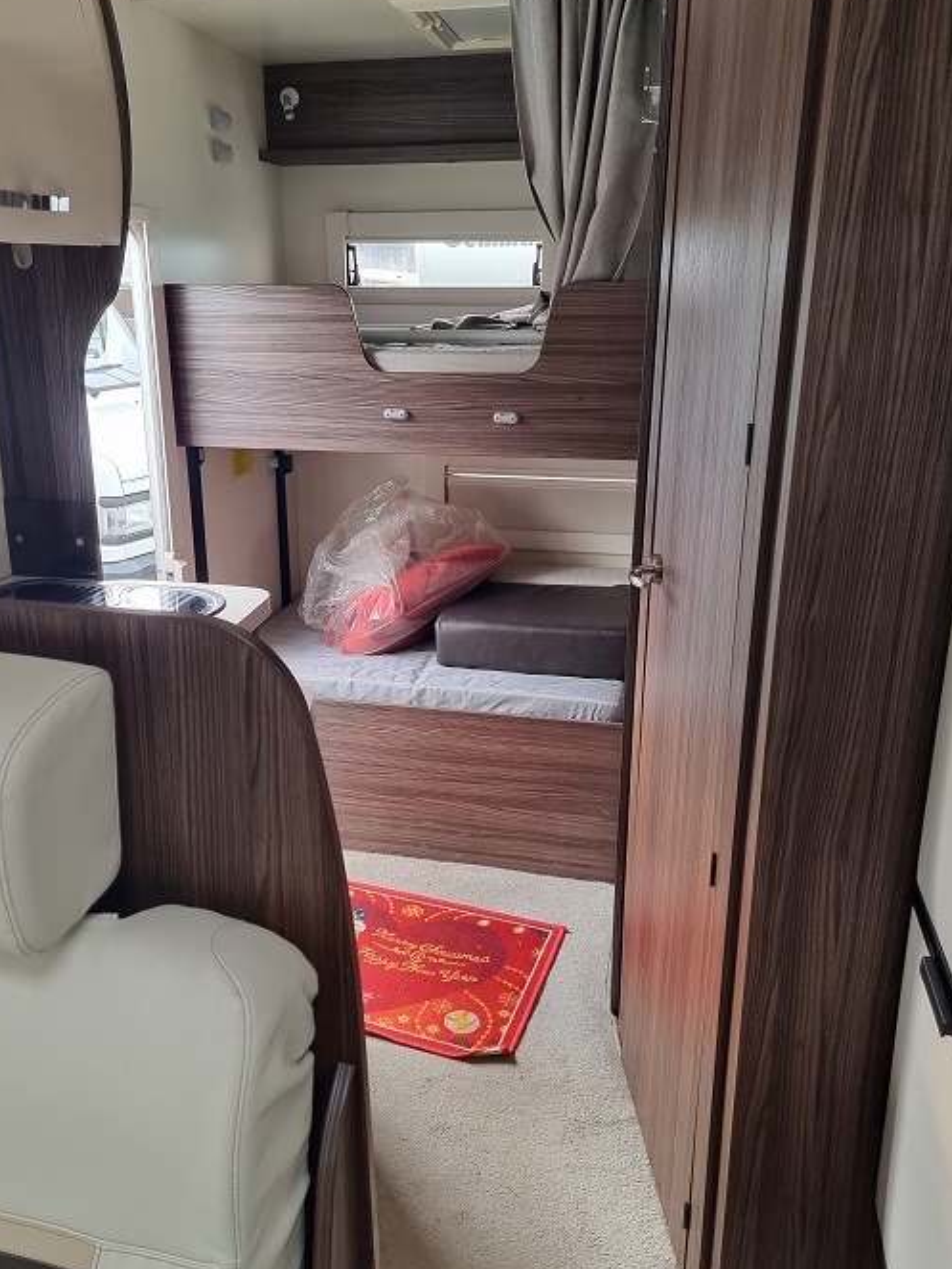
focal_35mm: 29
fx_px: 1063
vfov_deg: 61.6
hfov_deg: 48.2
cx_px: 433
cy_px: 585
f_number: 1.8
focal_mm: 6.7
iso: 200
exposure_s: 1/100
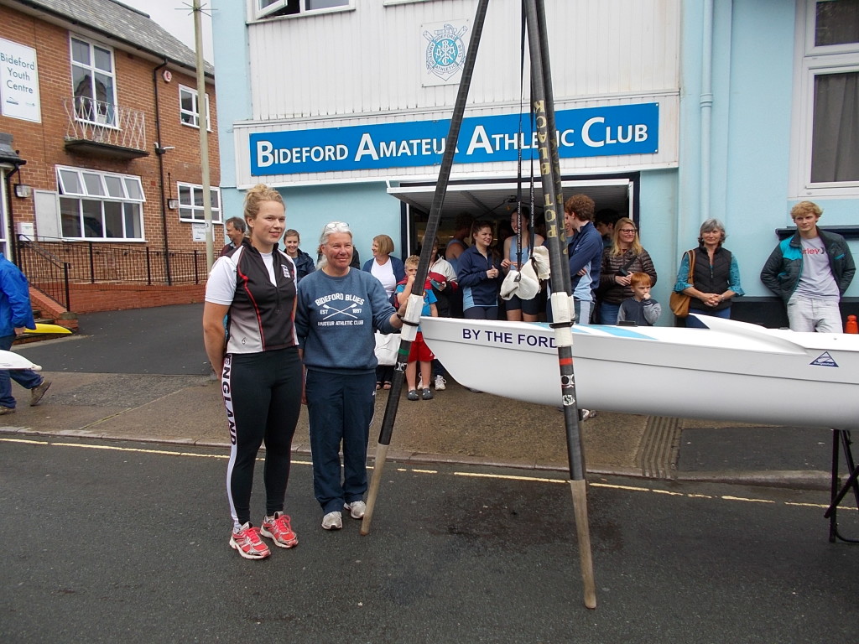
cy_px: 322
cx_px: 430
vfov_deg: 53.1
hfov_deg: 67.3
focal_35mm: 26
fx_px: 645
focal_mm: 4.6
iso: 80
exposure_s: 1/250
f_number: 3.2
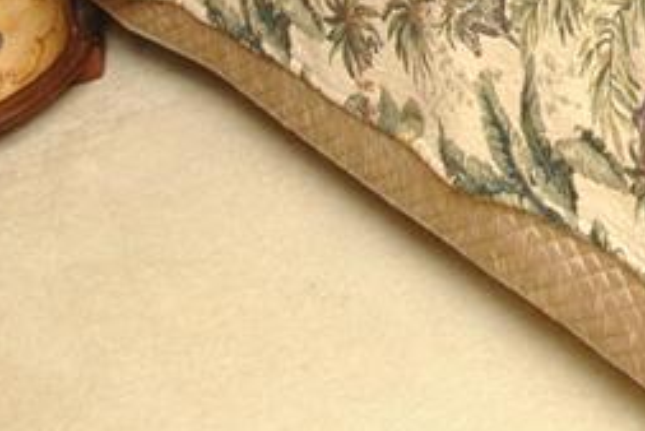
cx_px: 1038
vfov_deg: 12.1
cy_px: -542
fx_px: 1703
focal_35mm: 95
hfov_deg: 18.4
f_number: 5
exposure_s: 1/30
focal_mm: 10
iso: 400
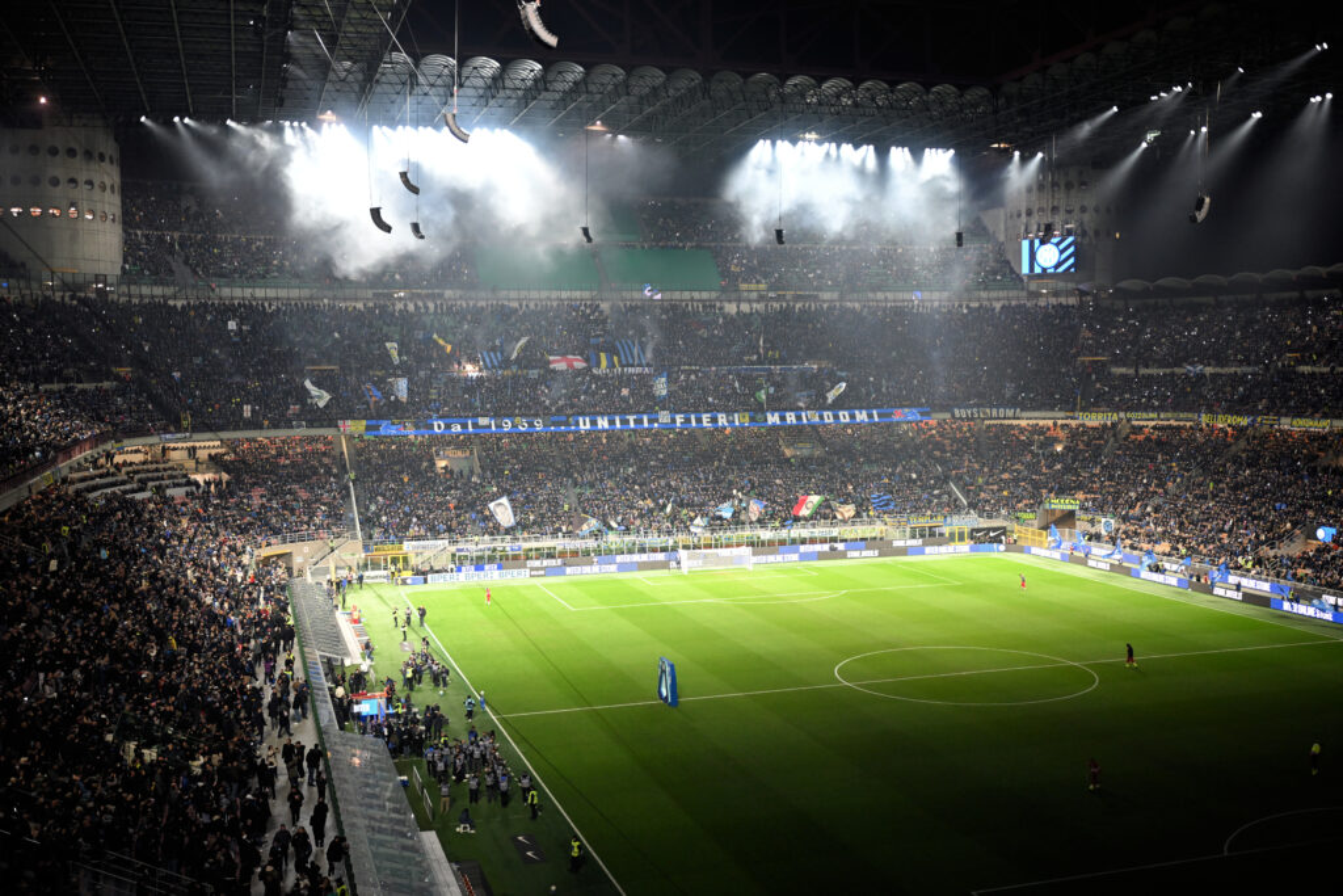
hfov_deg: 53.1
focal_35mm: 36
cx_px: 672
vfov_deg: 36.9
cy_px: 448
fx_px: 1343
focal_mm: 36
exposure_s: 1/125
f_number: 2.8
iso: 1250
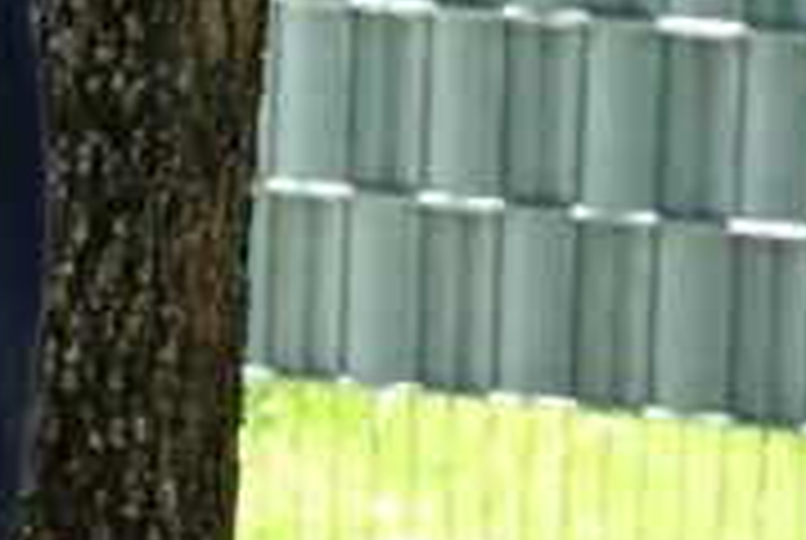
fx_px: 6750
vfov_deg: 4.6
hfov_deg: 6.6
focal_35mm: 301
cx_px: -973
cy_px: -86
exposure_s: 1/320
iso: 1000
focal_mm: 45
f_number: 8
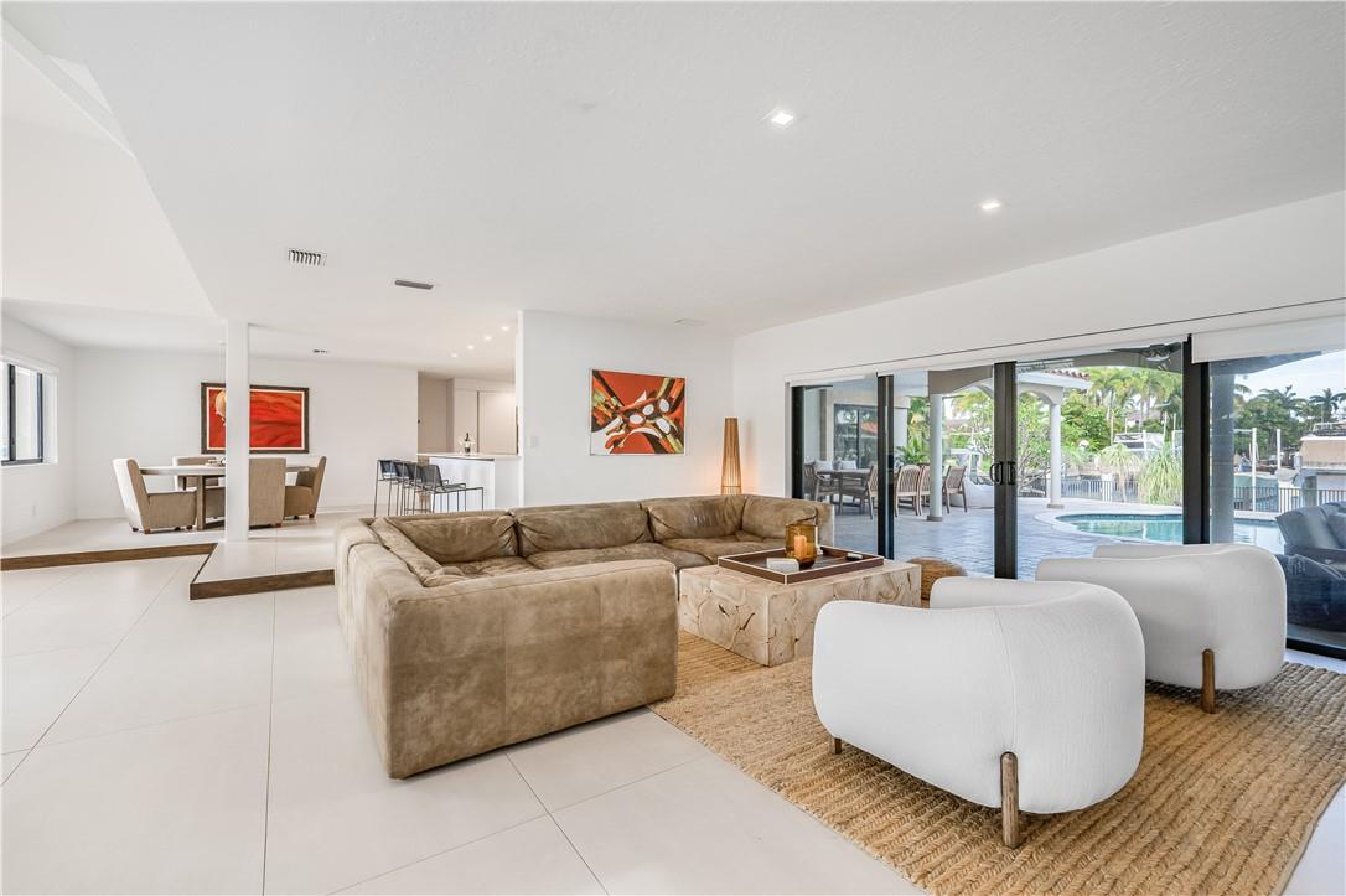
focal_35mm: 16
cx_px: 673
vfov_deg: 73.7
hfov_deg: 96.8
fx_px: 598
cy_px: 448
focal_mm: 16
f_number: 9
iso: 100
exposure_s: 1/20
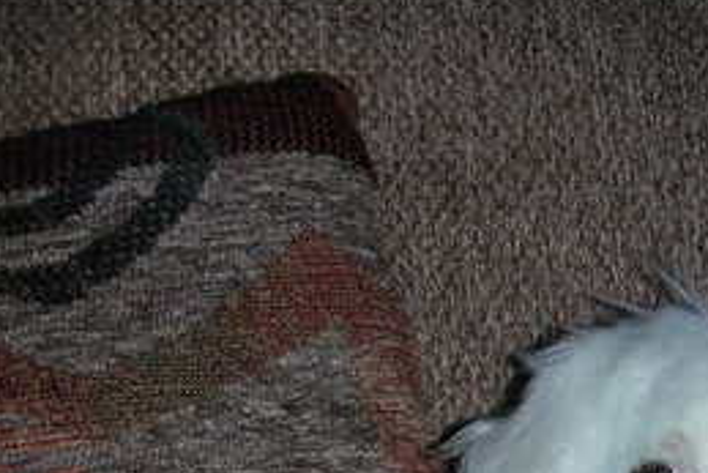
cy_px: 596
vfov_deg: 14.6
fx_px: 1771
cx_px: 727
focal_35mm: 90
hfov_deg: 21.7
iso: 50
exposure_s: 1/60.1
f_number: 3
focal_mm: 5.8
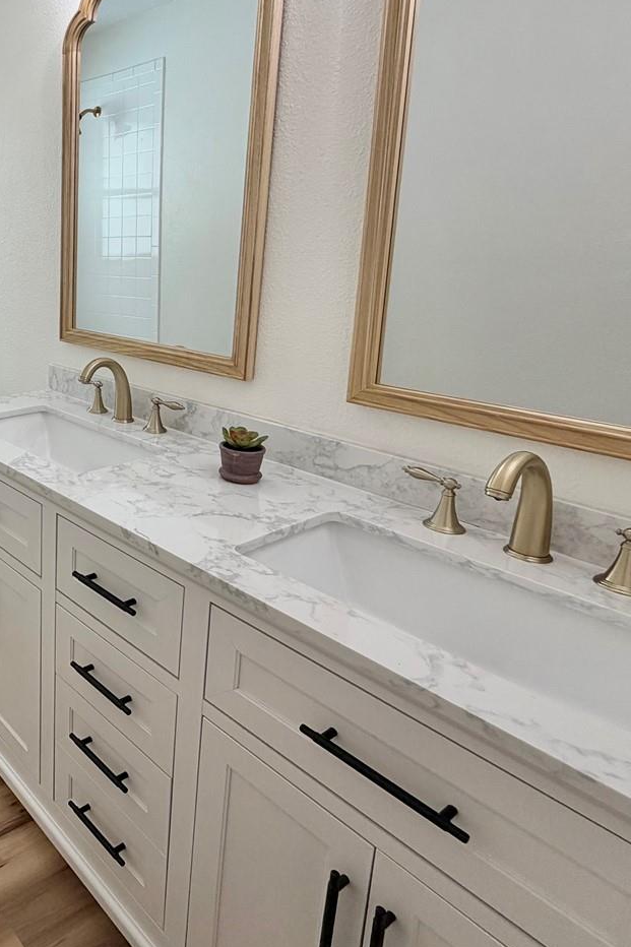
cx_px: -52
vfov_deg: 70.7
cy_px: 374
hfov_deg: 41.6
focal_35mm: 25
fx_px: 657
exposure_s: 1/121
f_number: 2.2
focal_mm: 2.22
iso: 125
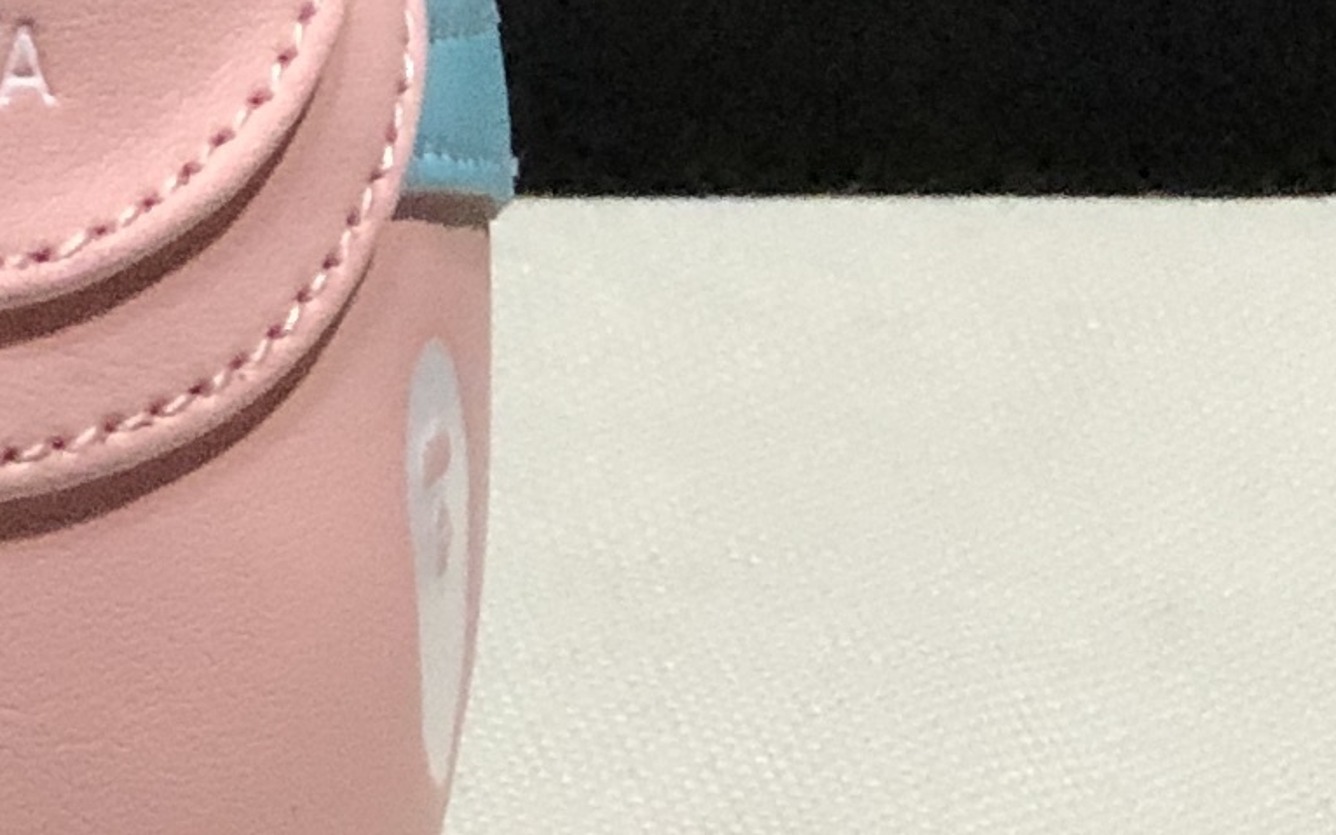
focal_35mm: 318
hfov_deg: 6.4
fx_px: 11580
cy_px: -155
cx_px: -1470
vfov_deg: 4.1
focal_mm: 6.6
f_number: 2.8
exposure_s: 1/30
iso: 80
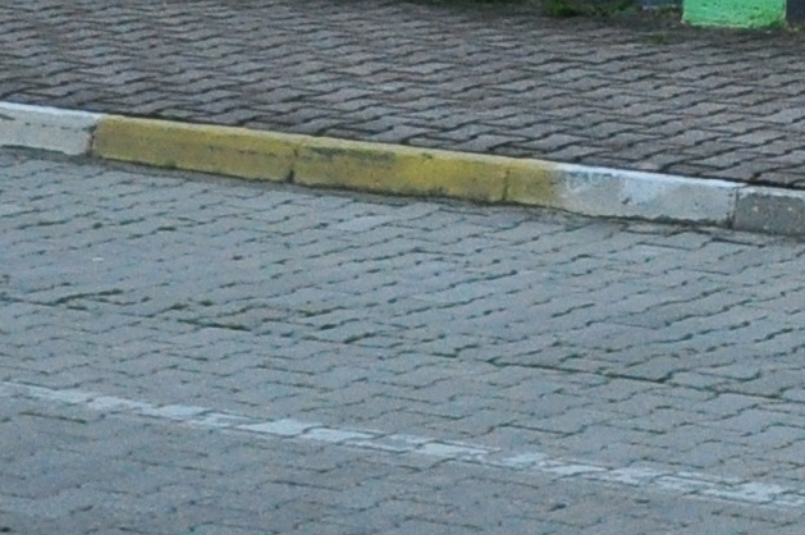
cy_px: -1090
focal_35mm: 184
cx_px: 2141
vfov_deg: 6.7
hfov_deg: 9.5
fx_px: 4110
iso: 800
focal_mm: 18
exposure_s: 1/1000
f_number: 3.5
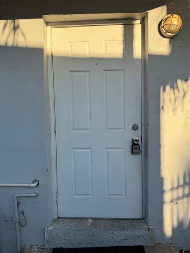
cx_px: 95
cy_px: 126
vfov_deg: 71.6
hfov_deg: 56.8
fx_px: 176
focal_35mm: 24
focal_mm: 6.76
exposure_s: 1/2232
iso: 100
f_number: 1.78
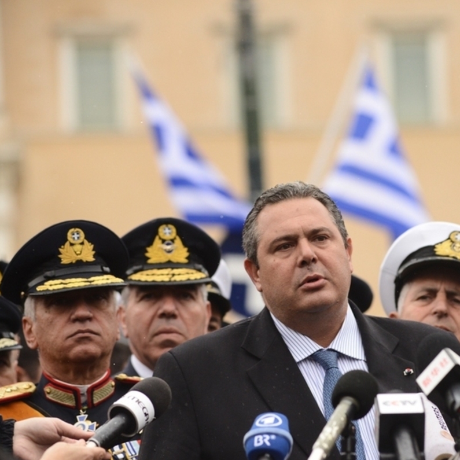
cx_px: 322
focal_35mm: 186
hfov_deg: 9.4
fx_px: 2796
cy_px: 231
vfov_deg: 9.4
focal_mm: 145
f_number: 4
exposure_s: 1/6400
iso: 1600
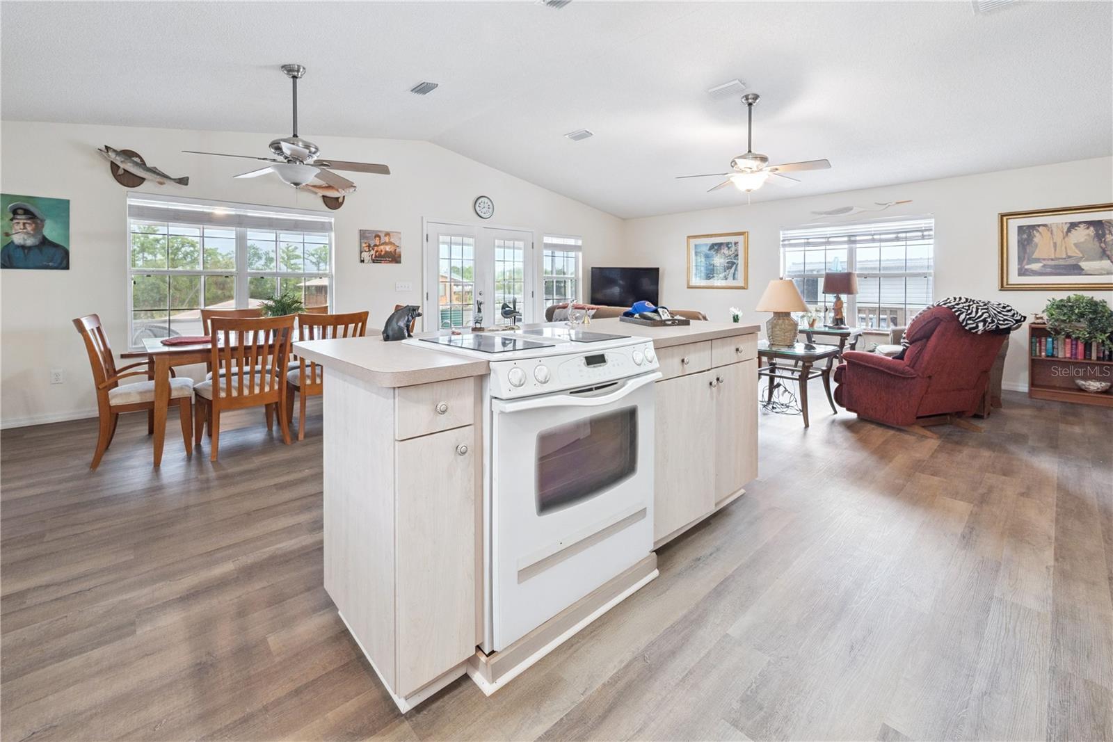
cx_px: 556
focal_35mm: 14
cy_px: 371
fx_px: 433
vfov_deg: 81.2
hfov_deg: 104.2
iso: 400
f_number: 8
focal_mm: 14
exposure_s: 1/25
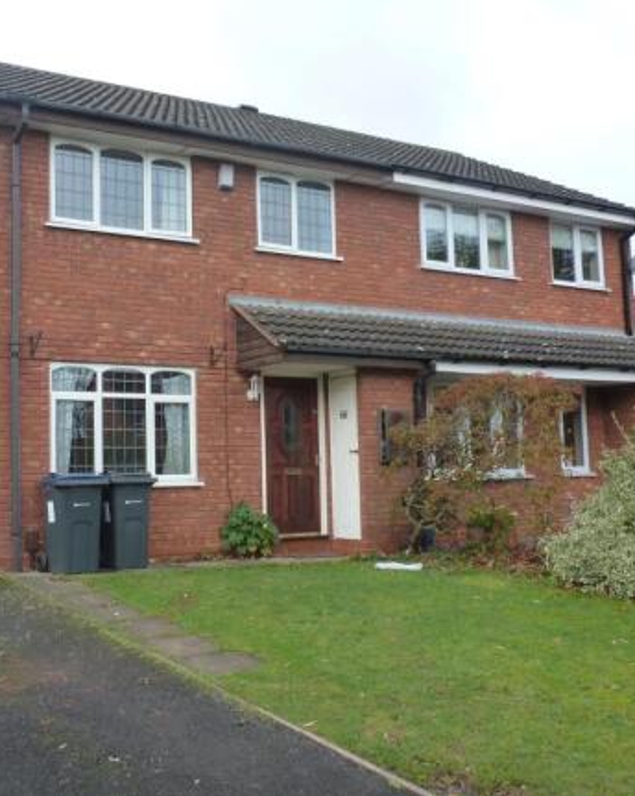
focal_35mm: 37
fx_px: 870
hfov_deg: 39.2
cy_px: 398
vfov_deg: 49.1
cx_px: 176
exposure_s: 1/125
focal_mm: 5
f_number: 3.5
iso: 160
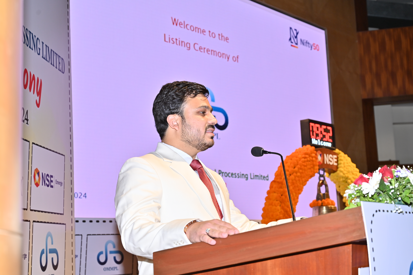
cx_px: 206
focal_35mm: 57
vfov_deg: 23.7
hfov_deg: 35.1
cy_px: 138
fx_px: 653
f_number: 5.6
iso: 400
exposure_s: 1/160
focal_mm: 57
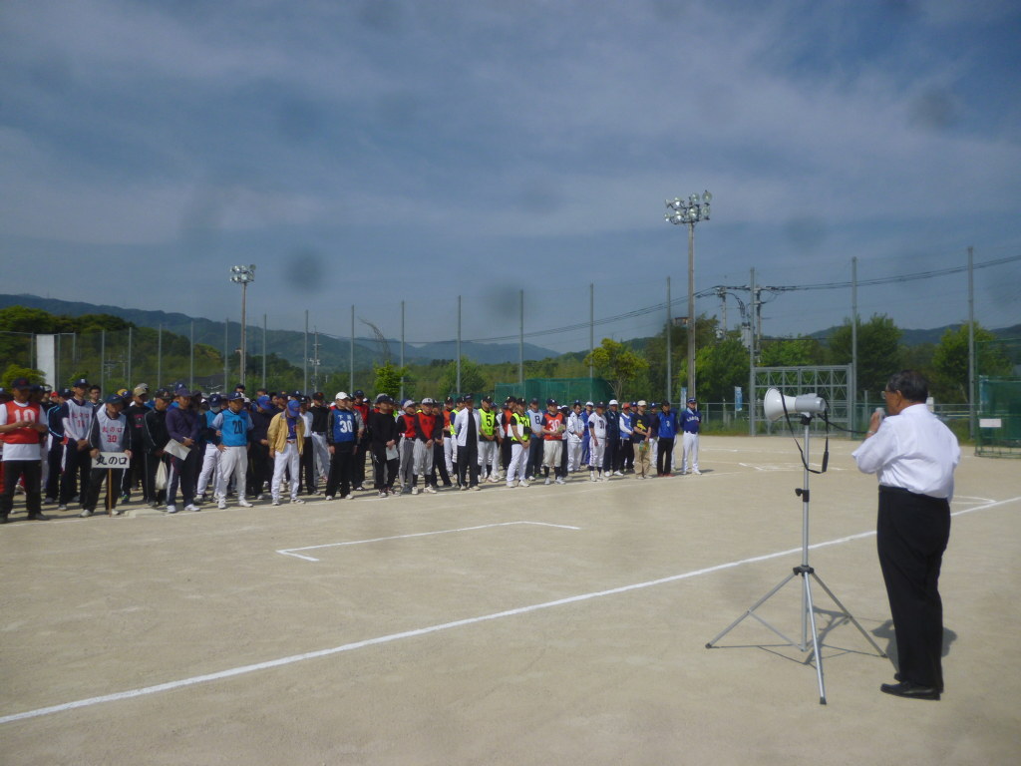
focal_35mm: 28
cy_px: 383
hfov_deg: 63.4
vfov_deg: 49.7
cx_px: 510
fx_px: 826
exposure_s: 1/400
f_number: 9
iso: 100
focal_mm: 5
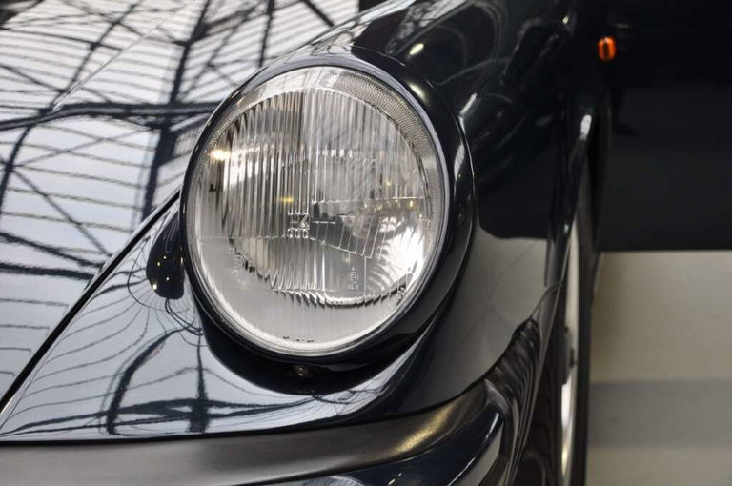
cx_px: 366
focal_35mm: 52
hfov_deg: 37.9
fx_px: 1066
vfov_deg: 25.7
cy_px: 243
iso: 400
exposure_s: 1/25
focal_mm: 35
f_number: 5
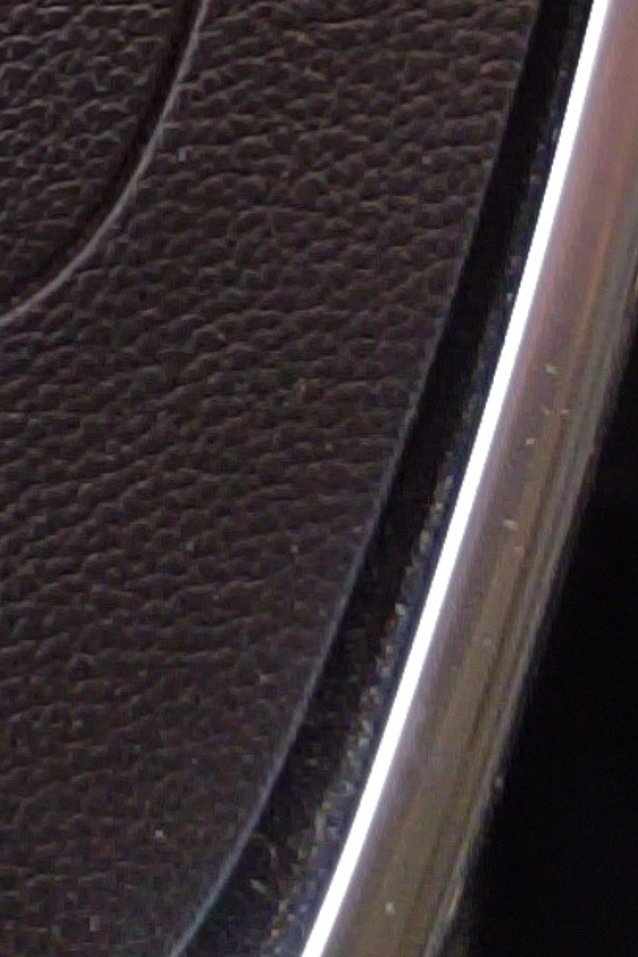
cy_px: -731
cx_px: -445
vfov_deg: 10.1
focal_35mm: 193
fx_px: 5127
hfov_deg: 7.0
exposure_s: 1/50
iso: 1747
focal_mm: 5.52
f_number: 1.9
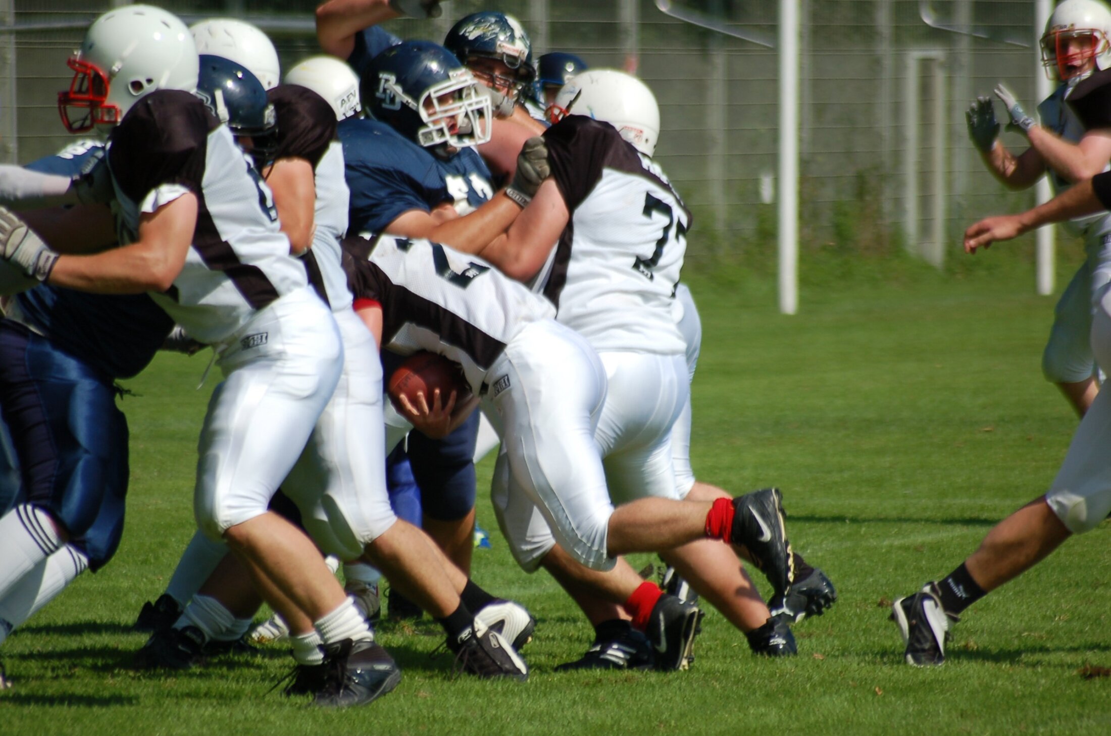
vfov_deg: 3.0
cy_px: 368
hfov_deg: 4.6
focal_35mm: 450
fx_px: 13861
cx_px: 556
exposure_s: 1/1250
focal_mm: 300
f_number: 5.6
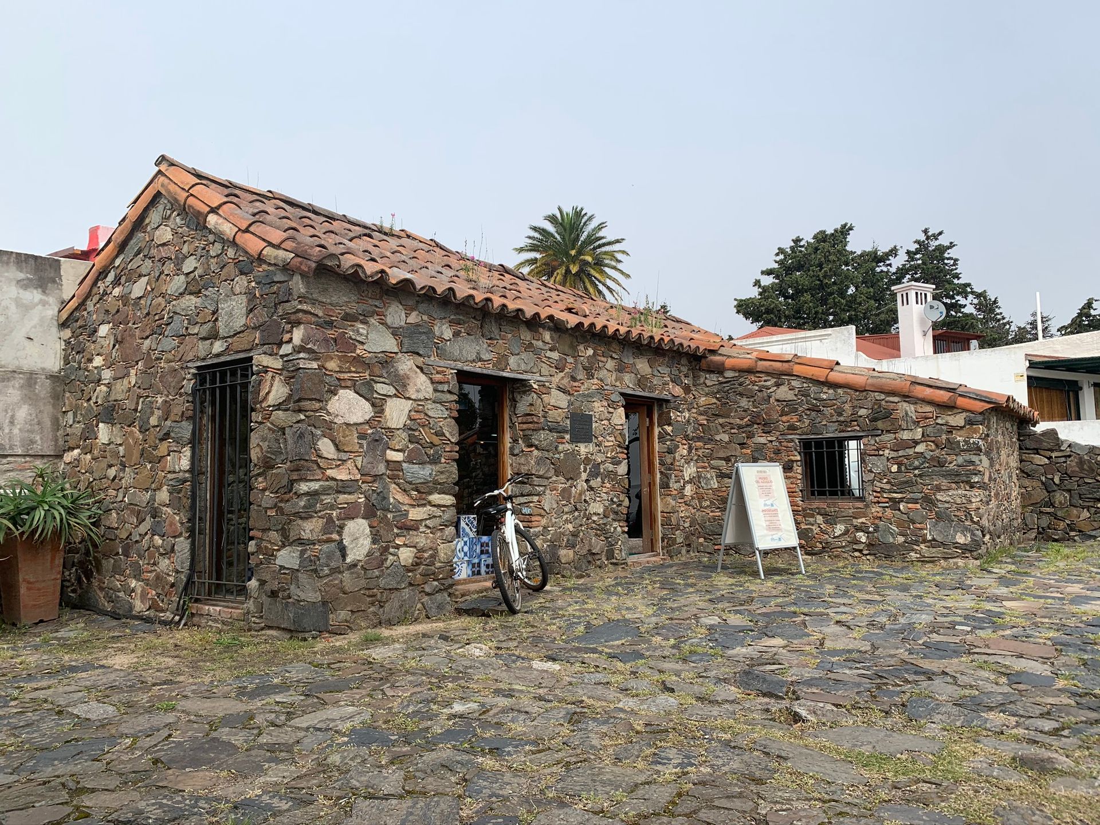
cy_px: 412
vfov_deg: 53.1
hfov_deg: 67.3
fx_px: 826
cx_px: 550
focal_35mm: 26
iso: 25
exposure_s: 1/2545
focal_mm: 4.25
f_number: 1.8
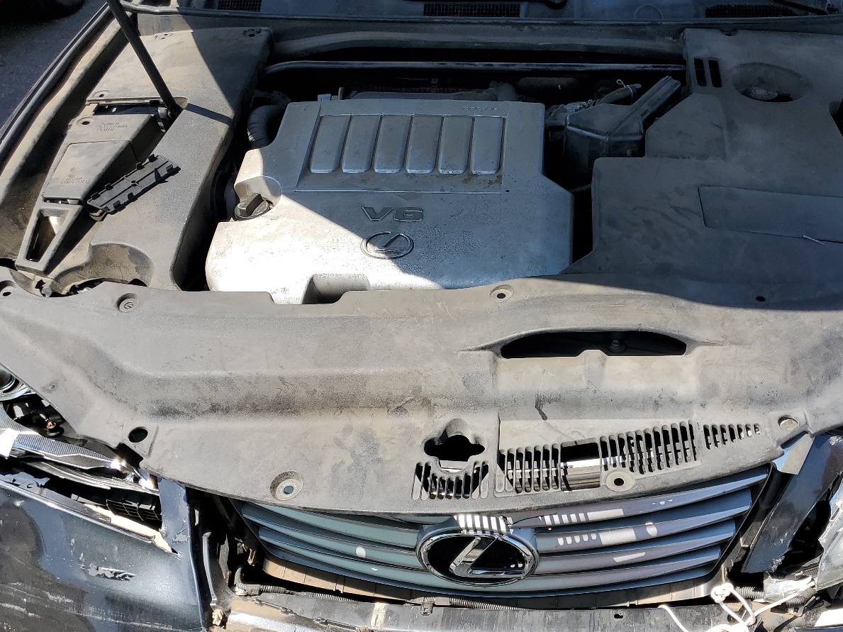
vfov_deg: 40.6
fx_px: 852
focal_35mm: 35
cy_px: 344
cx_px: 505
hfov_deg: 52.3
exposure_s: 1/2000
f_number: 1.5
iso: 50
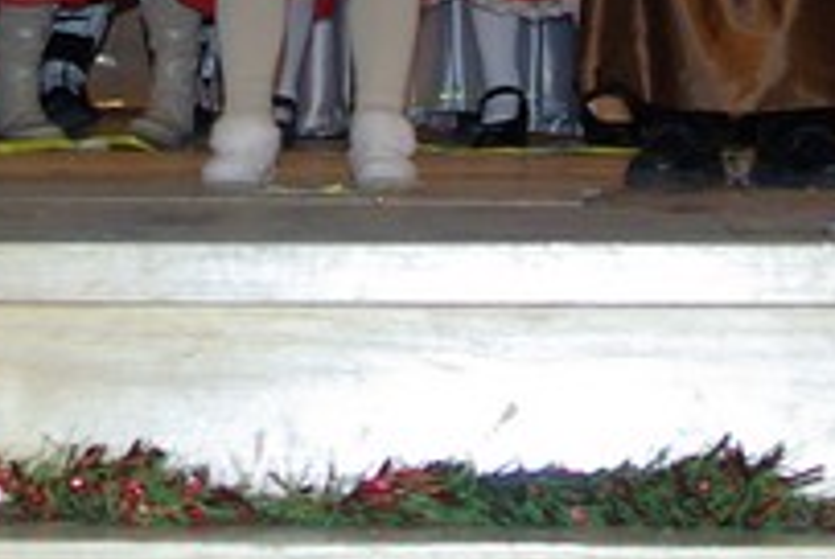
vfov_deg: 5.9
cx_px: 136
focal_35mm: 227
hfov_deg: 9.0
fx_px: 5273
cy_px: -508
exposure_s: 1/45
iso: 400
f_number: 4.5
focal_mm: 24
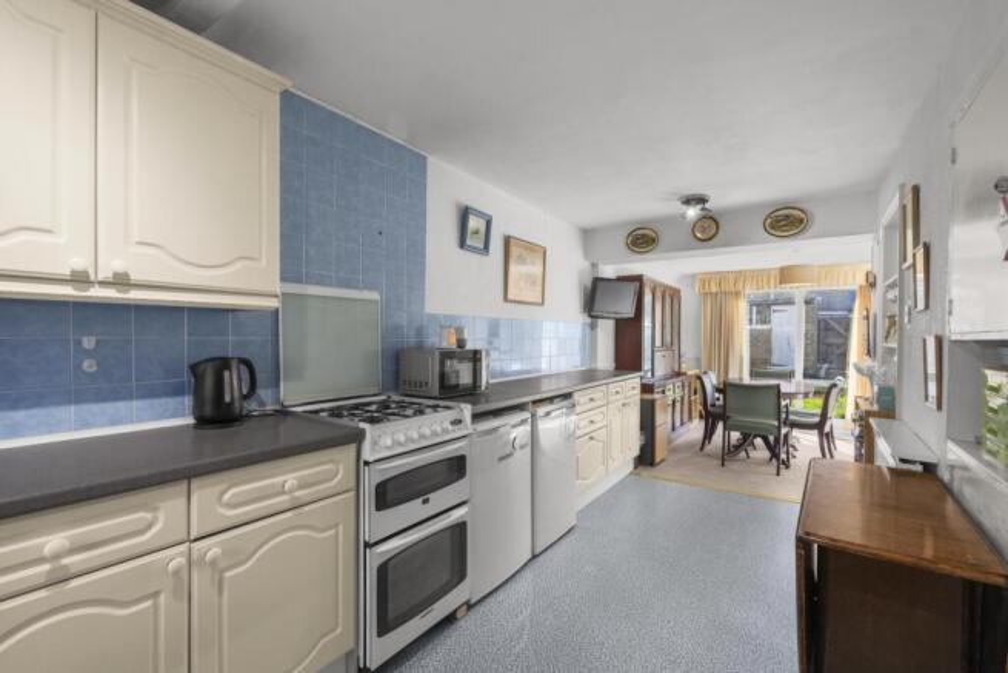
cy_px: 336
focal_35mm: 16
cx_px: 504
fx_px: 462
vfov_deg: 72.1
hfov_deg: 95.0
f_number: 8
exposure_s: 1/3
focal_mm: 16.5
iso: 320
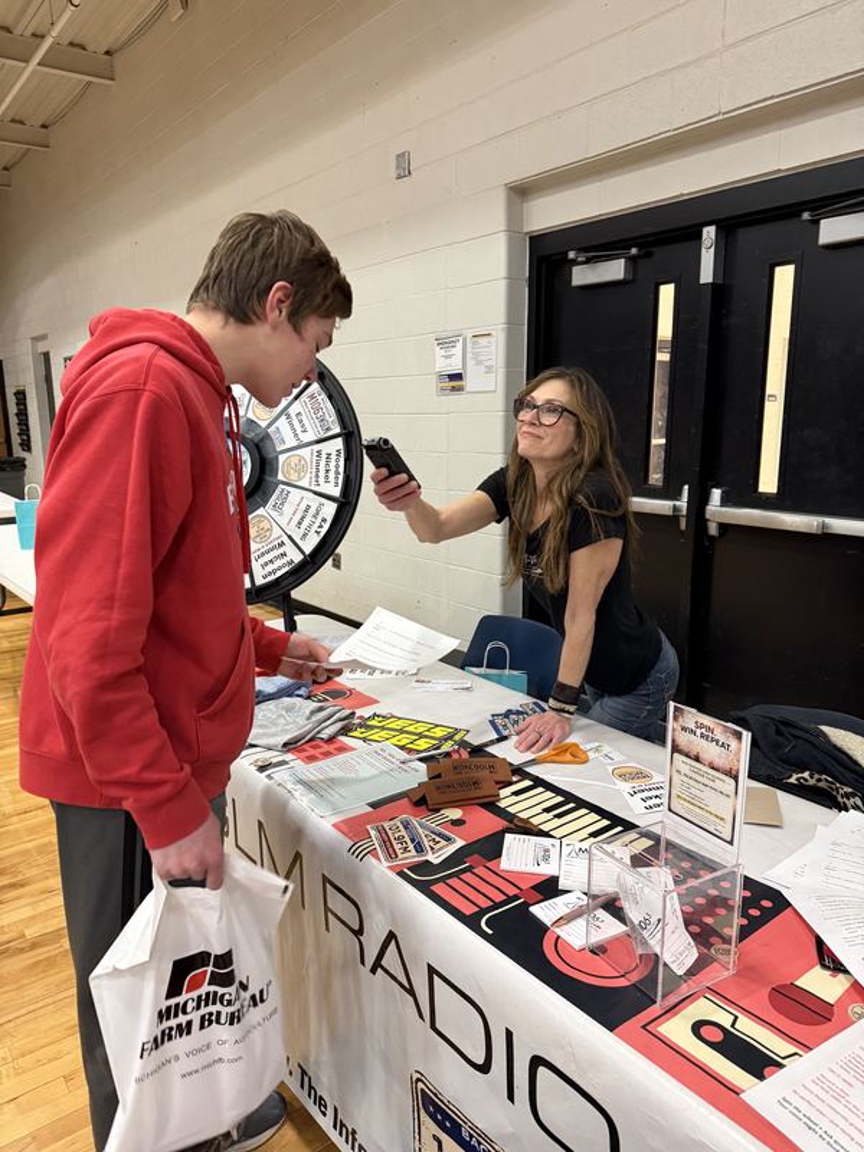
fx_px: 799
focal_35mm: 24
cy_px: 576
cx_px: 432
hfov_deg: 56.8
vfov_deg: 71.6
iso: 320
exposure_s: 1/60
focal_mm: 6.76
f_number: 1.78
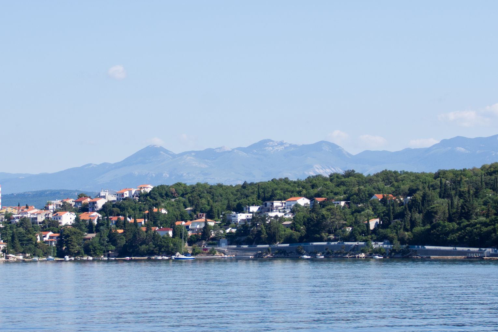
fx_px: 2282
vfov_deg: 8.3
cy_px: 114
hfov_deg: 12.5
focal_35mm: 165
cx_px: 224
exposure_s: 1/400
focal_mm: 70
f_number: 5.6
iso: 100
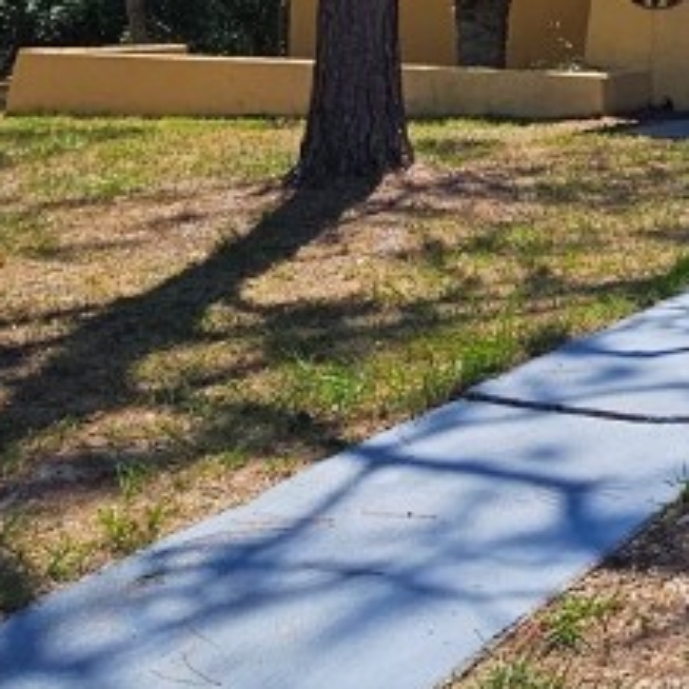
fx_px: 1216
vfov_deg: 29.4
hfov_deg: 25.6
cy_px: -16
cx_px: 970
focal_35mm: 54
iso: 50
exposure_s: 1/2371
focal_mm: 2.2
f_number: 2.2
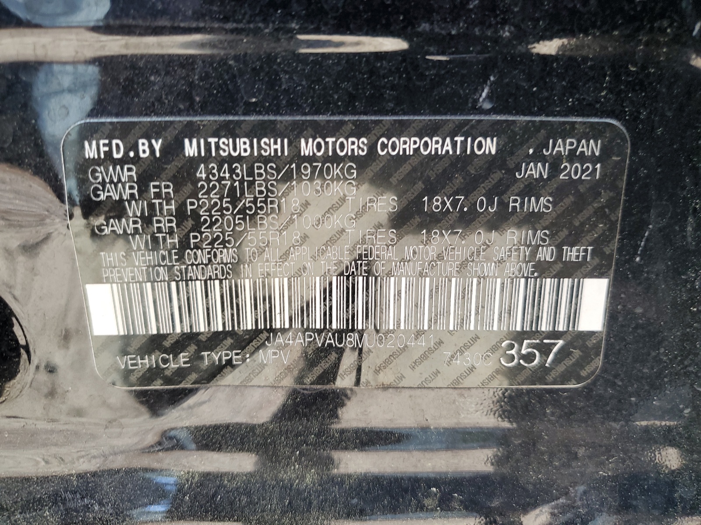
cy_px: 262
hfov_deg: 67.3
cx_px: 350
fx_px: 527
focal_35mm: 26
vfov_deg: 53.1
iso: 61
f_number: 1.5
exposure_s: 1/120
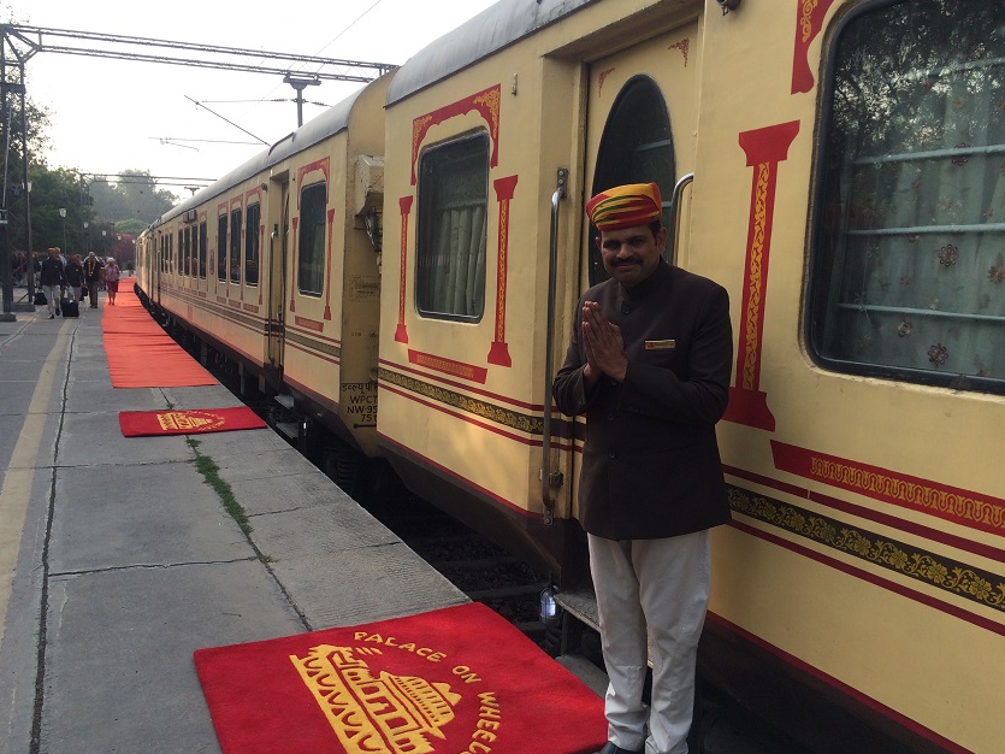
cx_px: 486
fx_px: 871
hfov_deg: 60.0
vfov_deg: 46.8
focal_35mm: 30
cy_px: 375
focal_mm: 4.15
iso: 32
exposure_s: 1/526
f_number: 2.2
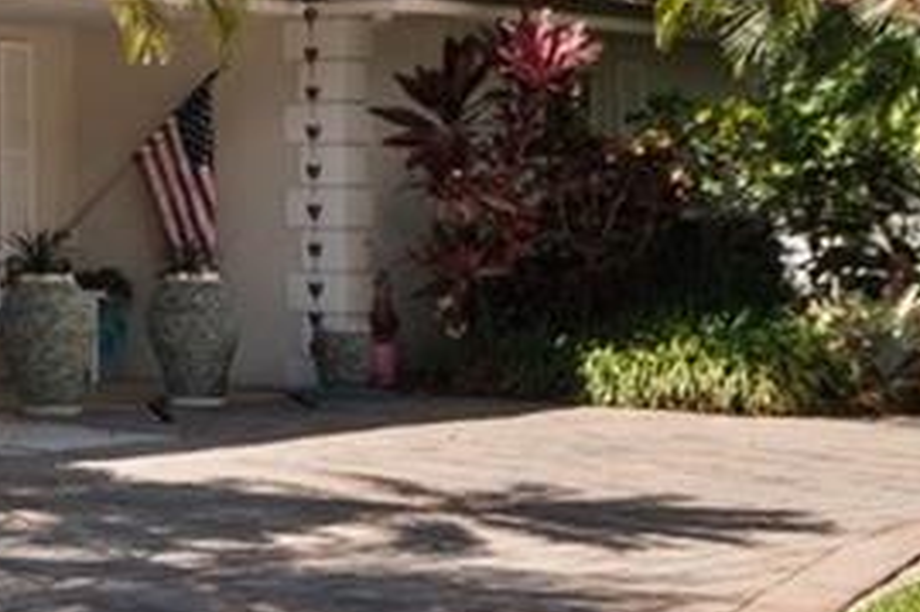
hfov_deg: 16.4
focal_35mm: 101
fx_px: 2579
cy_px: 186
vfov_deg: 13.5
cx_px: -821
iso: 200
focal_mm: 17
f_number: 8
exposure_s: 1/320
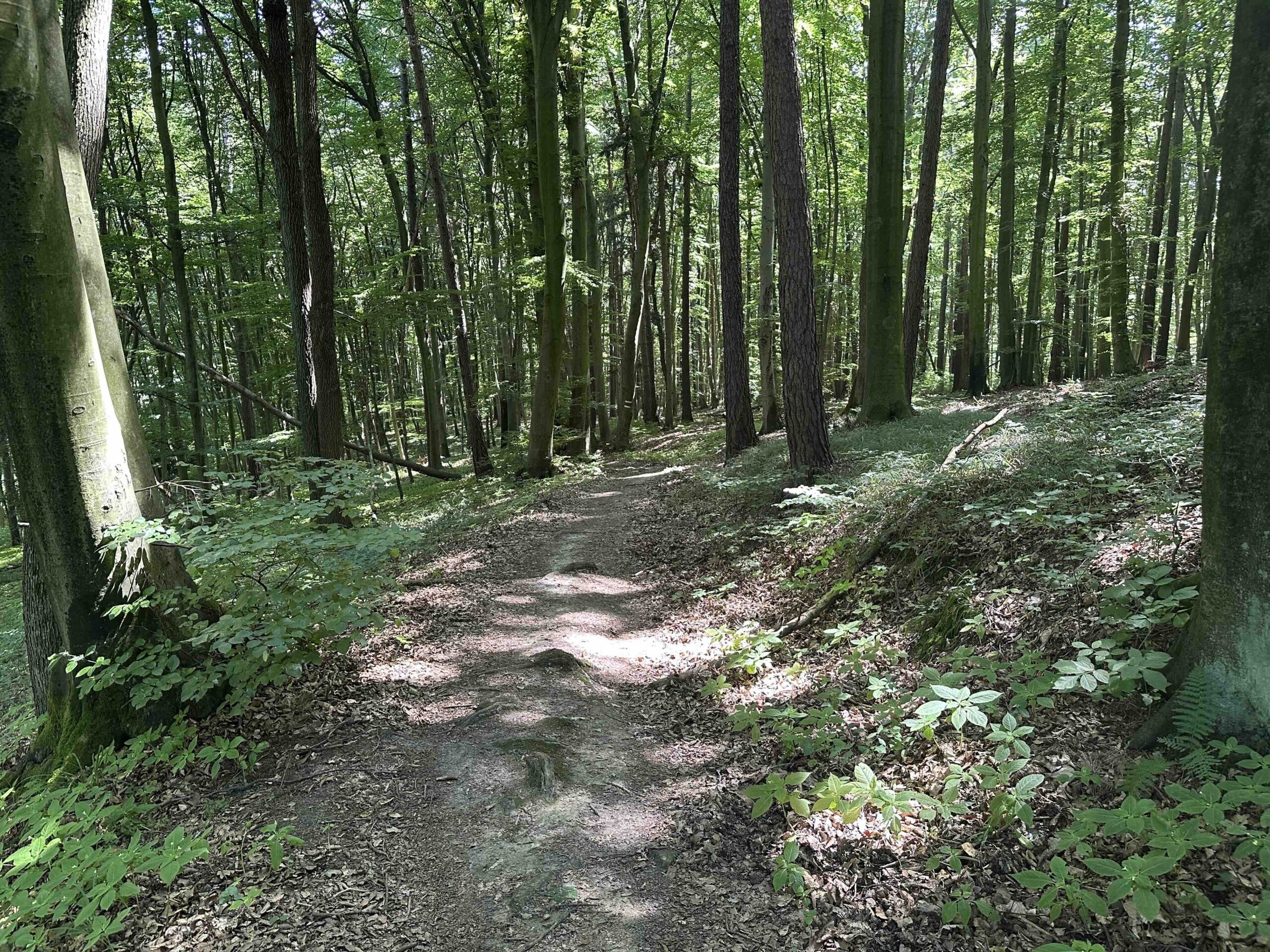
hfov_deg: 71.6
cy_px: 476
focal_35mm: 24
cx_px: 635
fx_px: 881
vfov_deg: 56.8
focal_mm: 6.86
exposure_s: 1/77
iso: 250
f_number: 1.78
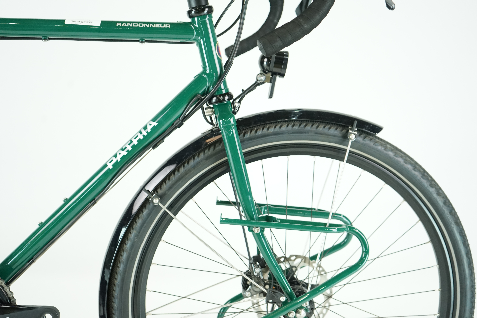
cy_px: 159
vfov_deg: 29.2
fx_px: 609
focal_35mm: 46
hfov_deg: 42.7
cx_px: 238
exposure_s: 1/200
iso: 2500
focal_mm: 46
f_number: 5
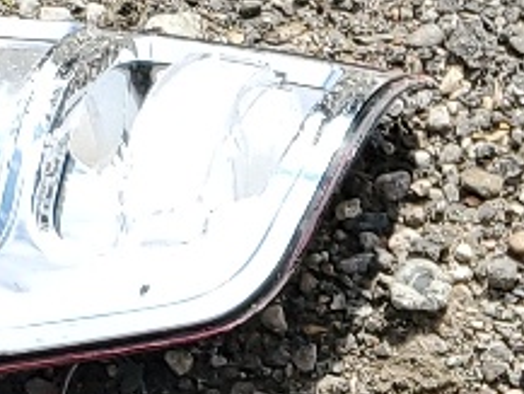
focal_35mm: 192
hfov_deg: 9.9
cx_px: 843
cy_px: 532
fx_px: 2908
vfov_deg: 7.6
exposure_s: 1/2500
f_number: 1.5
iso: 50
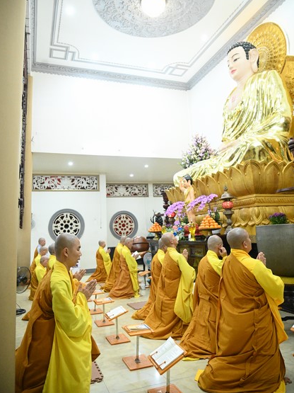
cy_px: 168
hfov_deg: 51.3
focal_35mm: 27
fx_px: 306
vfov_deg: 65.0
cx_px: 148
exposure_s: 1/250
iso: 12800
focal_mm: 24
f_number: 4
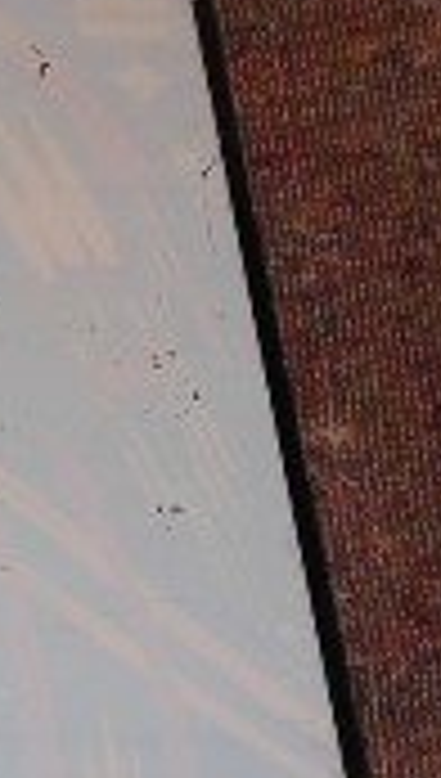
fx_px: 2213
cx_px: -504
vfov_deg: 19.8
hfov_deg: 10.3
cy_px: 612
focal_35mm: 107
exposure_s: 1/30
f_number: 3.6
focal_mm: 6.8
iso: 125
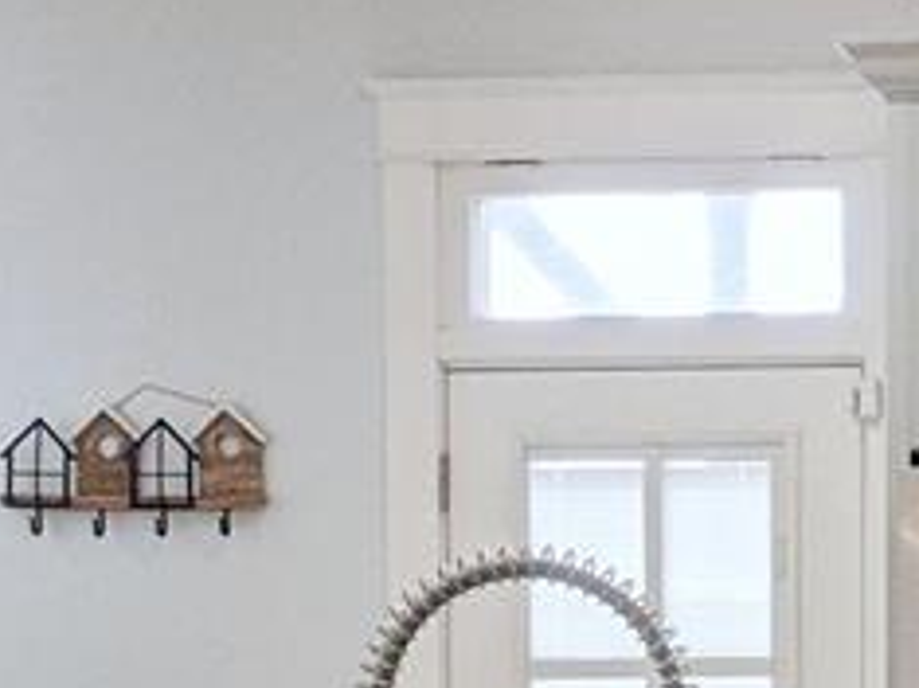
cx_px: 1236
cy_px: 700
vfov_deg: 13.4
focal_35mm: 109
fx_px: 2892
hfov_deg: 16.9
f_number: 2.2
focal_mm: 2.22
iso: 67
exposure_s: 1/120
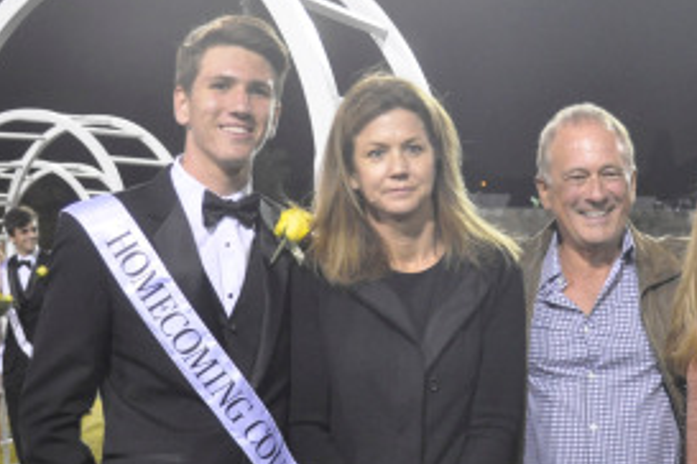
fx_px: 1607
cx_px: 518
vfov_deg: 16.4
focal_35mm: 83
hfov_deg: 24.2
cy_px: 323
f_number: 4.5
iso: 1600
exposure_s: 1/20
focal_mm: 28
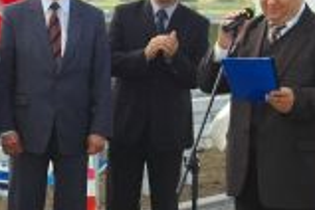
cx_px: 152
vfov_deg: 4.9
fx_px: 2459
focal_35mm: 281
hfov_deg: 7.3
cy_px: 148
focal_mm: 70
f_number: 7.1
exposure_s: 1/200
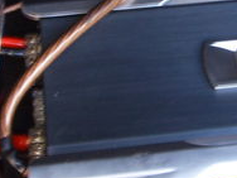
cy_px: 73
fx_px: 911
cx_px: 238
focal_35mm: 133
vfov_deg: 11.1
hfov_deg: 14.6
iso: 63
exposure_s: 1/10
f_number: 3.5
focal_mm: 6.6
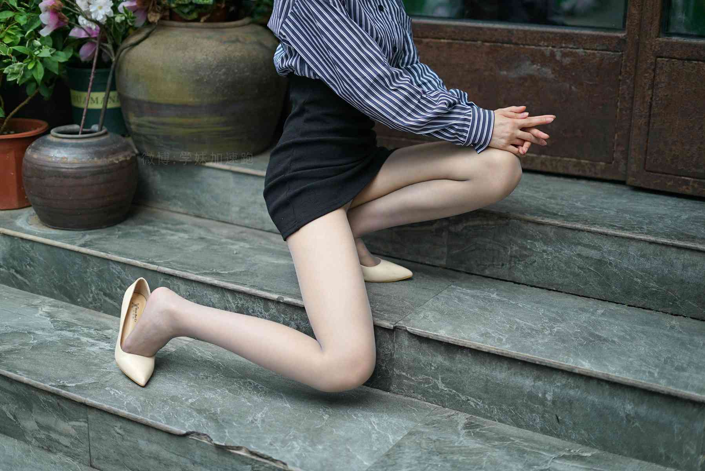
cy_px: 236
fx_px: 980
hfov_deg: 39.6
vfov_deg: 27.0
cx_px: 352
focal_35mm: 50
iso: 160
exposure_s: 1/250
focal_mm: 50
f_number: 1.8
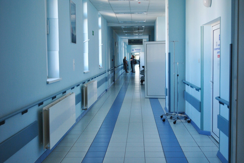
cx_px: 122
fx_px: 326
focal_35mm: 48
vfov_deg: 28.2
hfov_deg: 41.1
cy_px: 82
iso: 400
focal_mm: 32
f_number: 4.8
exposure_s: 1/60
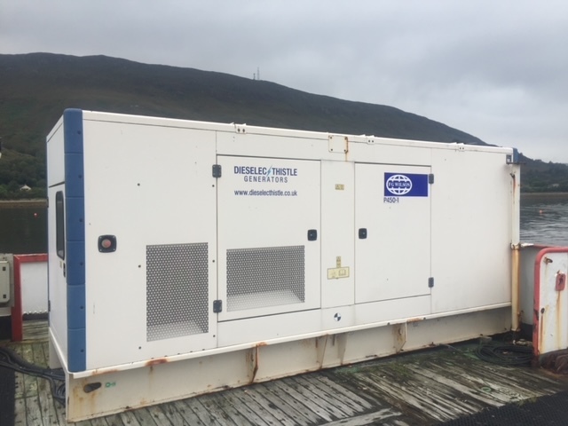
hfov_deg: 61.7
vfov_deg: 48.2
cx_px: 284
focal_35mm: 29
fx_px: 476
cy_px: 213
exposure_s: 1/807
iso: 32
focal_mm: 4.15
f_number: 2.2
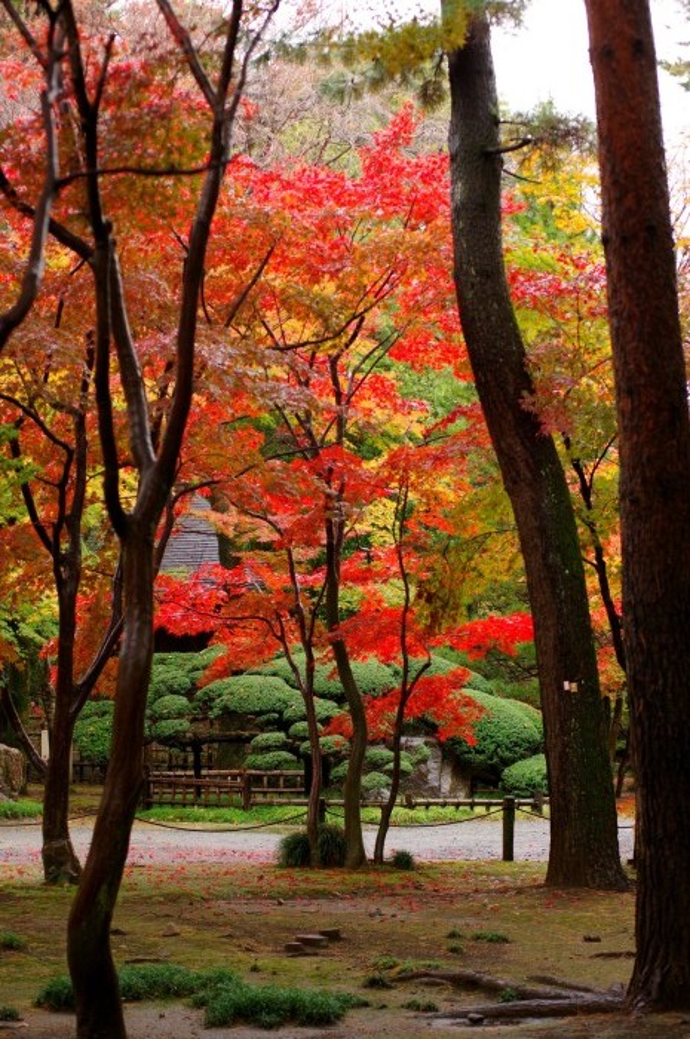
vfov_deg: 27.0
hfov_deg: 18.1
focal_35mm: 75
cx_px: 345
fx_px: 2161
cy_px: 520
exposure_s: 1/60
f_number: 4
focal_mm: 50
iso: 200
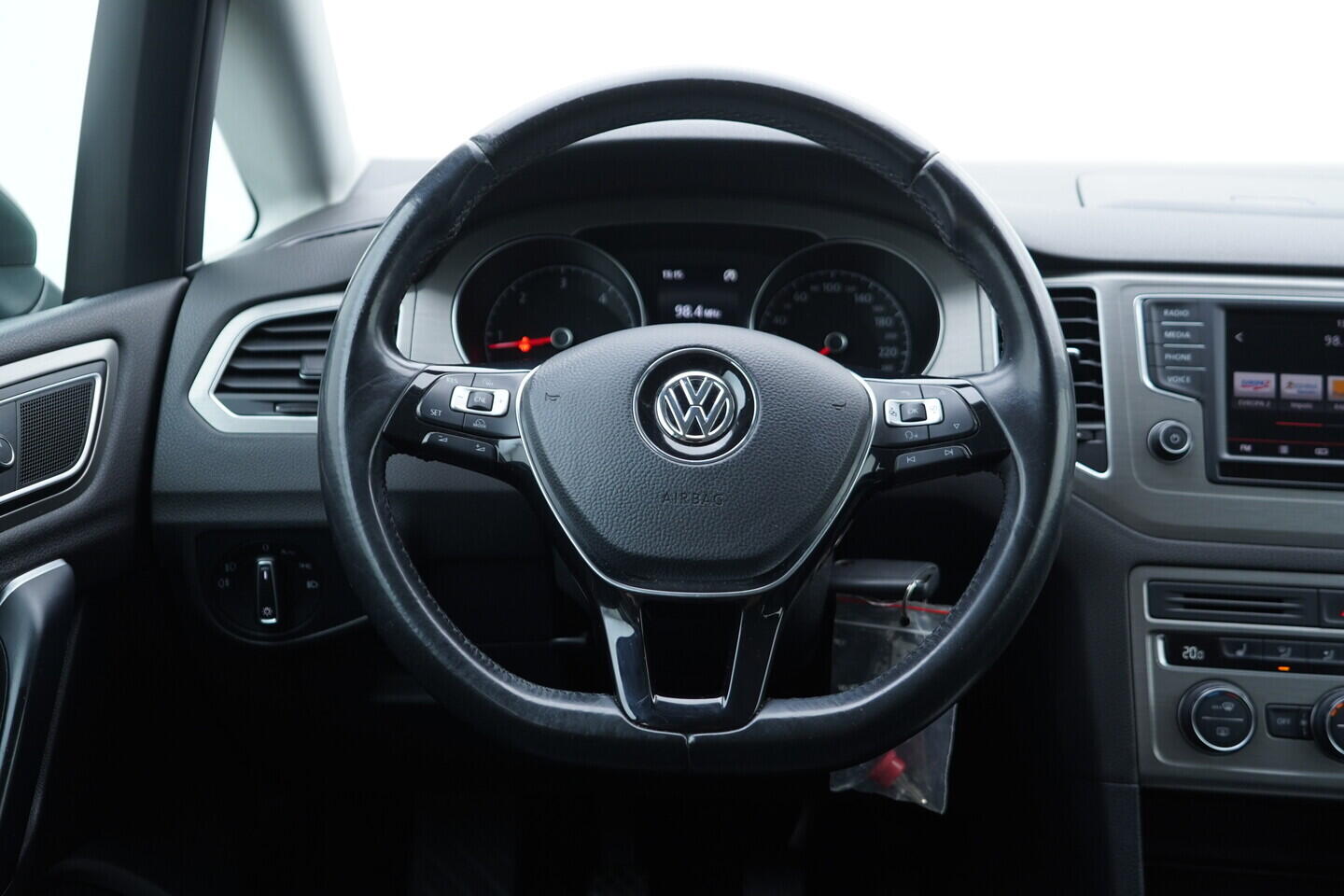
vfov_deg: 36.9
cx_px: 672
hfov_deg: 53.1
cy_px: 448
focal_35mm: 36
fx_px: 1344
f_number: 2.8
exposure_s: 1/40
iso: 200
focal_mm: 24
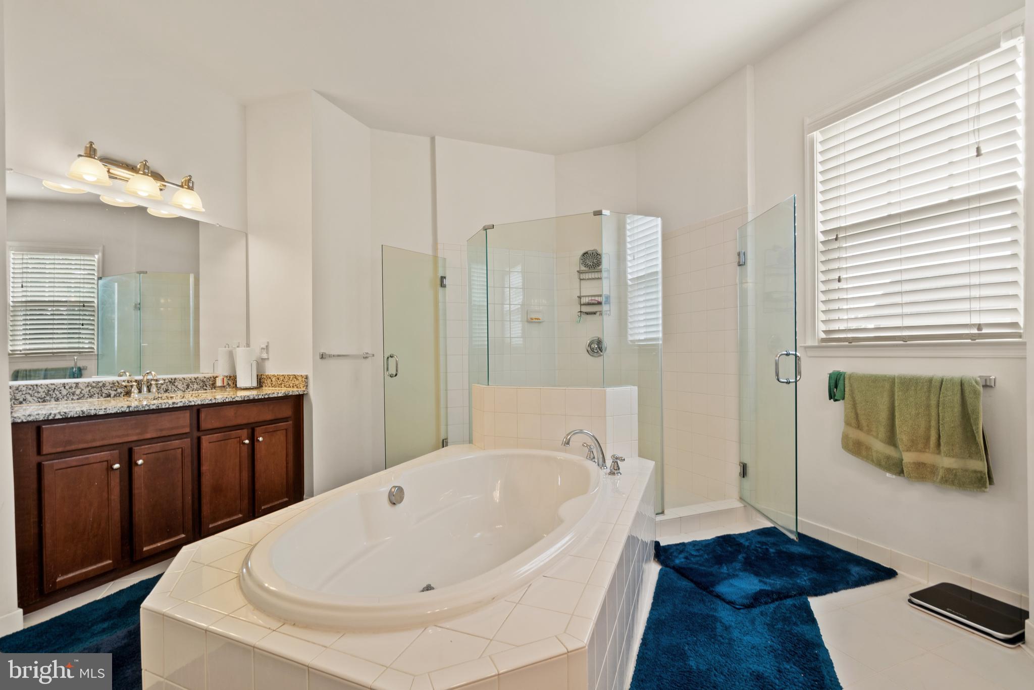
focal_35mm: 15
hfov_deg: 100.4
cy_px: 345
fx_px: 431
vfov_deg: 77.3
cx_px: 517
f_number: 8
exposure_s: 1/1.67
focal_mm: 10
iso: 100
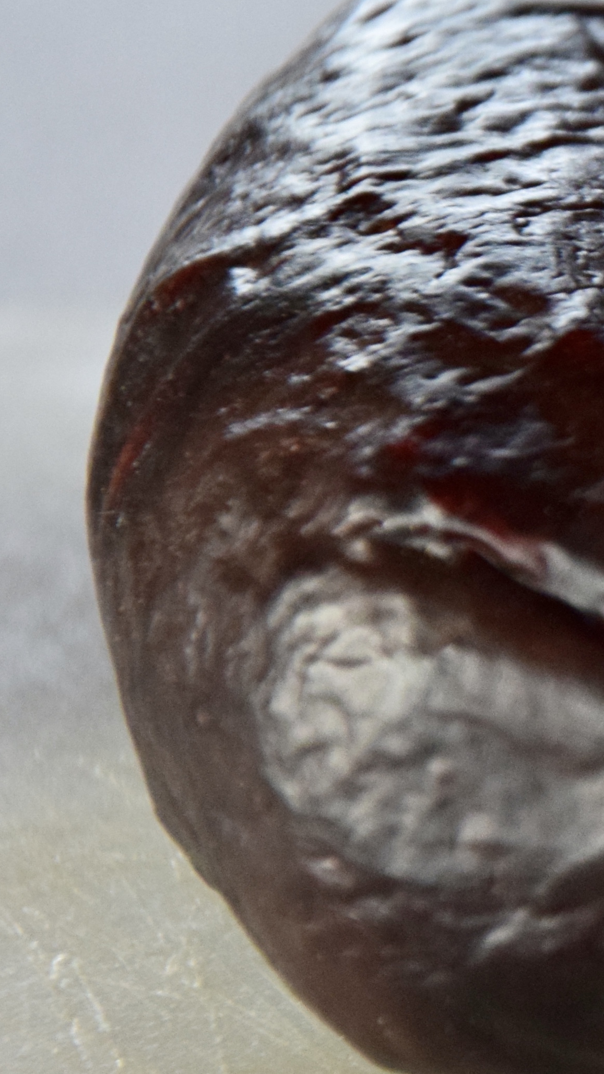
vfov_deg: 4.6
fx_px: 13397
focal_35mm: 470
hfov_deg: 2.6
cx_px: 1304
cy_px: 366
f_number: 5.6
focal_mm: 105
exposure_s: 1/125
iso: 1600
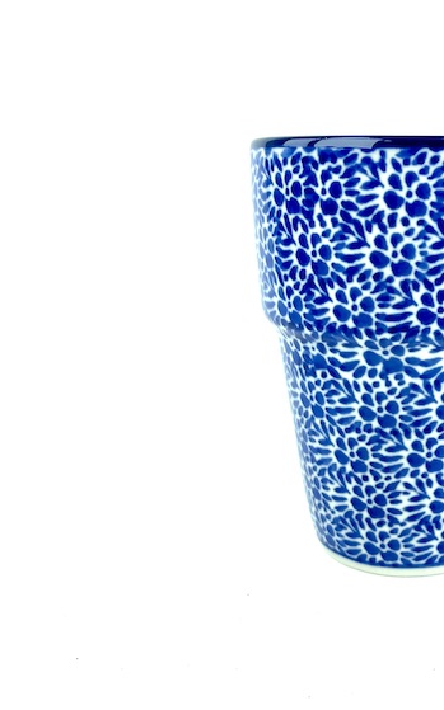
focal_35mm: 37
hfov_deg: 32.0
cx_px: 434
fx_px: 717
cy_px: 355
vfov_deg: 52.8
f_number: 1.6
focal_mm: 5.1
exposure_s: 1/558
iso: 32
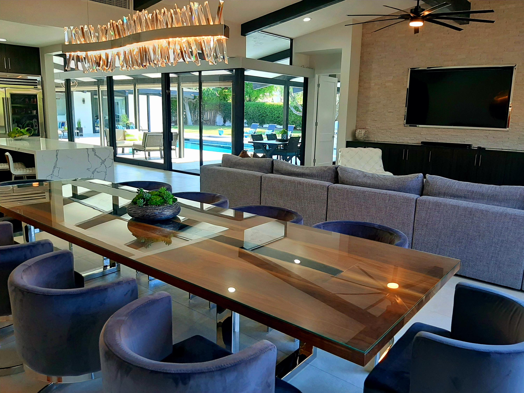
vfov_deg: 53.1
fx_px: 394
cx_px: 262
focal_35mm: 26
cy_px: 196
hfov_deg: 67.3
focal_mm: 3.93
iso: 64
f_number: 1.7
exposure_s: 1/100
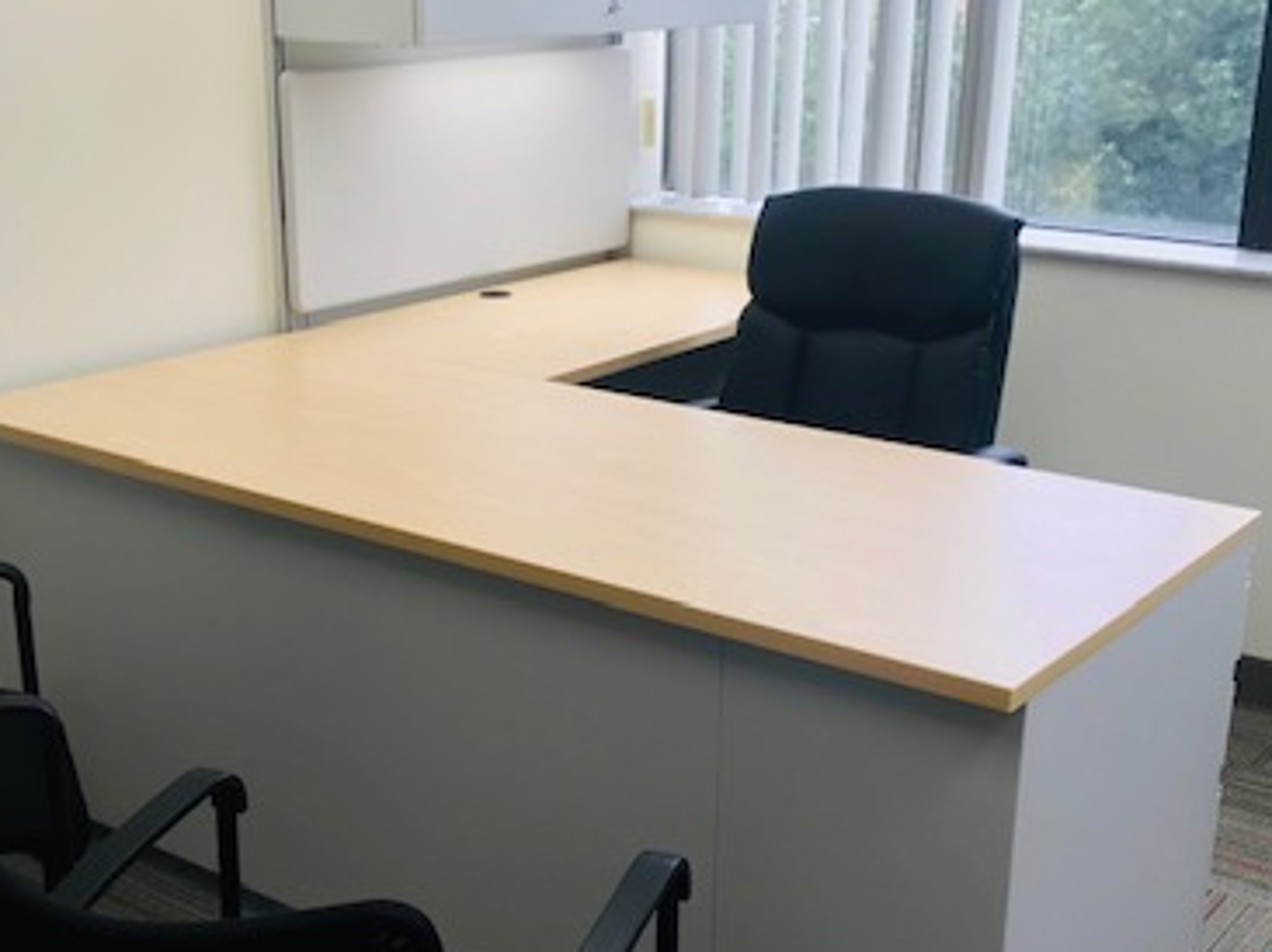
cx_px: 570
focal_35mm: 49
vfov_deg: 29.5
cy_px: 605
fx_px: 1799
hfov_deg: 38.9
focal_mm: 3.99
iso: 32
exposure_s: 1/60
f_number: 1.8
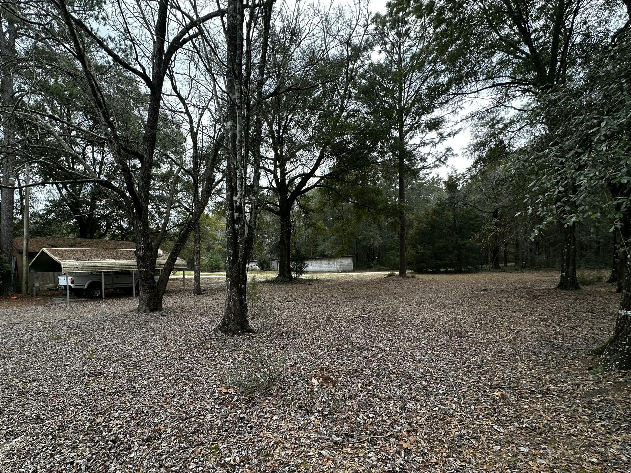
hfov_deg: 87.2
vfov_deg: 71.2
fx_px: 328
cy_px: 273
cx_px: 270
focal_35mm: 18
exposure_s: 1/346
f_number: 2.2
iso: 40
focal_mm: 2.22
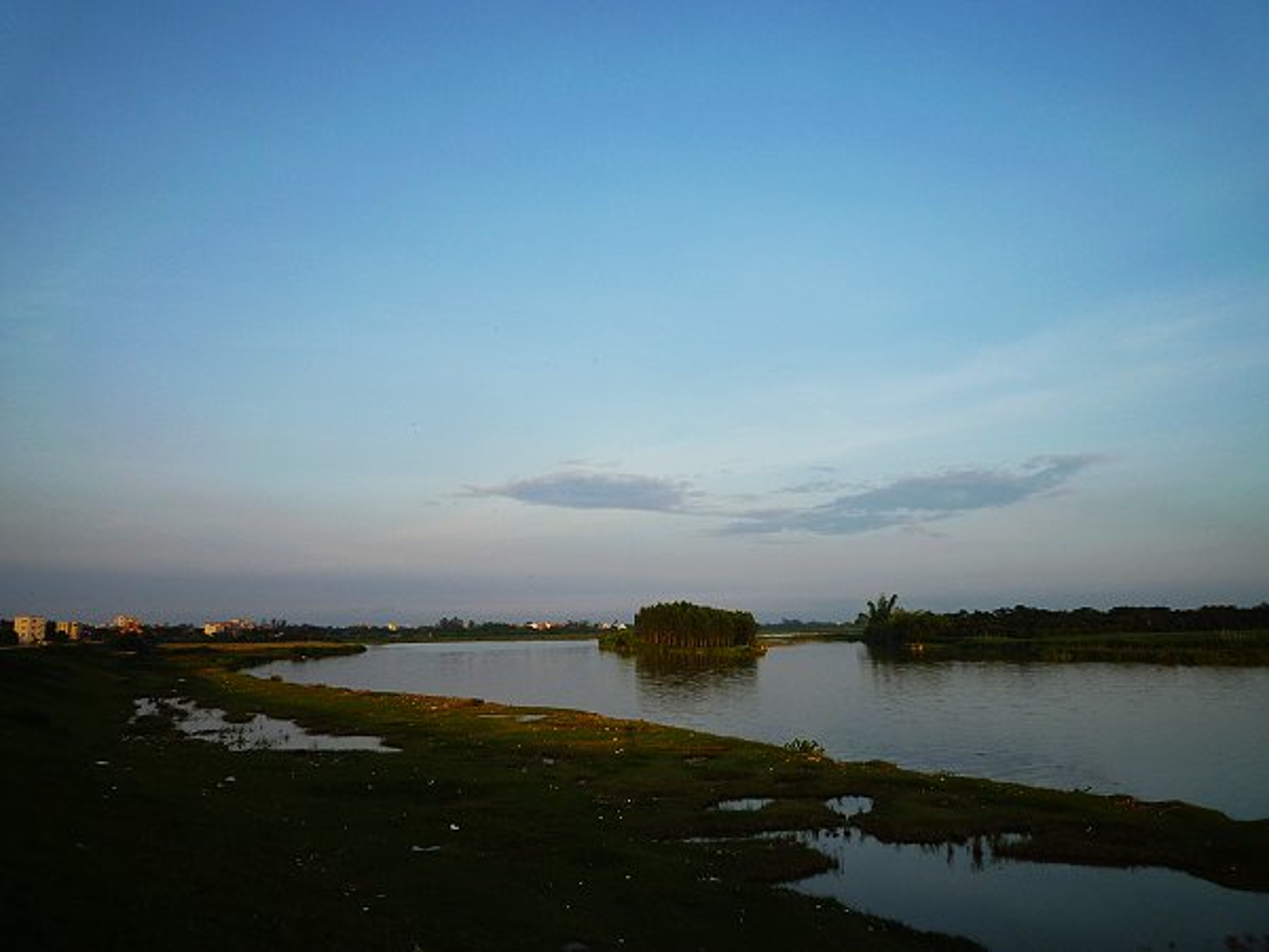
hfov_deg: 69.4
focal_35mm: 25
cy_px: 476
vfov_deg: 54.9
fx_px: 916
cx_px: 634
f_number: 2.8
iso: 80
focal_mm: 4.4
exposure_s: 1/400
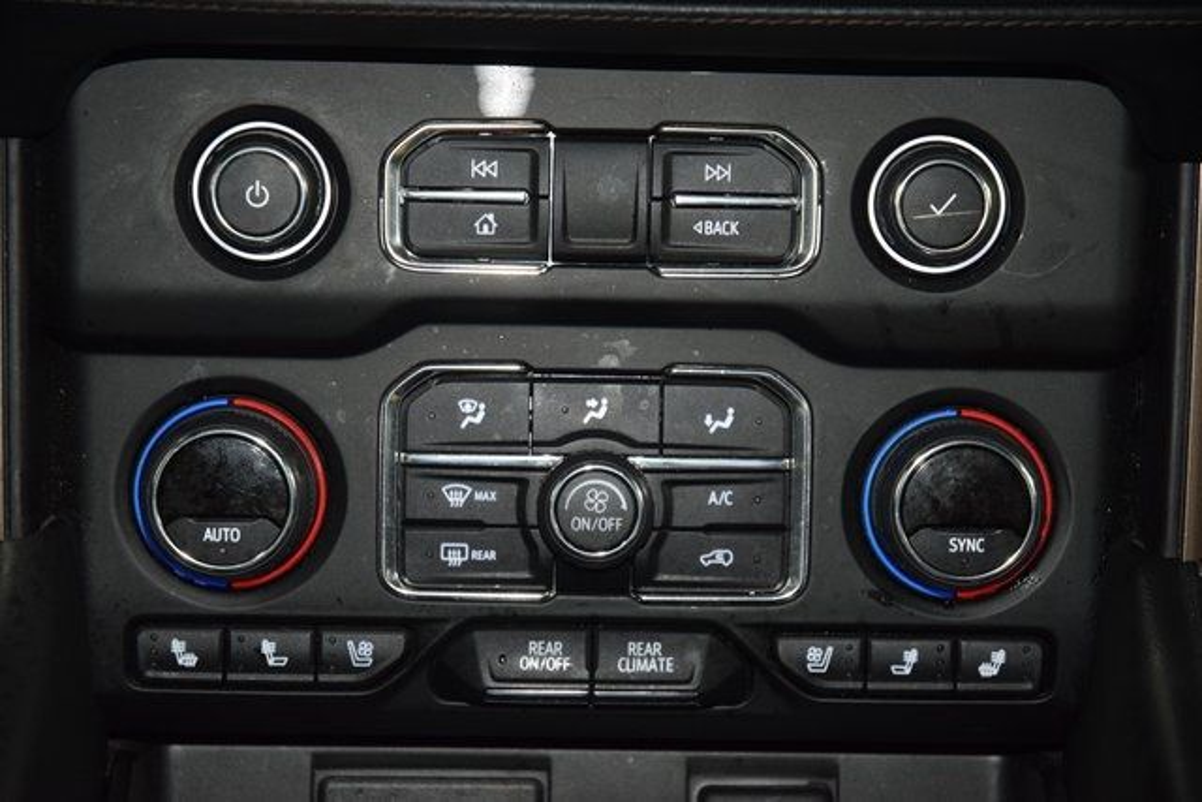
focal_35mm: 105
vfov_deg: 13.0
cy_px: 401
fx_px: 3506
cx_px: 601
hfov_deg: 19.5
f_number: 4.5
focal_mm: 70
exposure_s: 1/25
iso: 1600
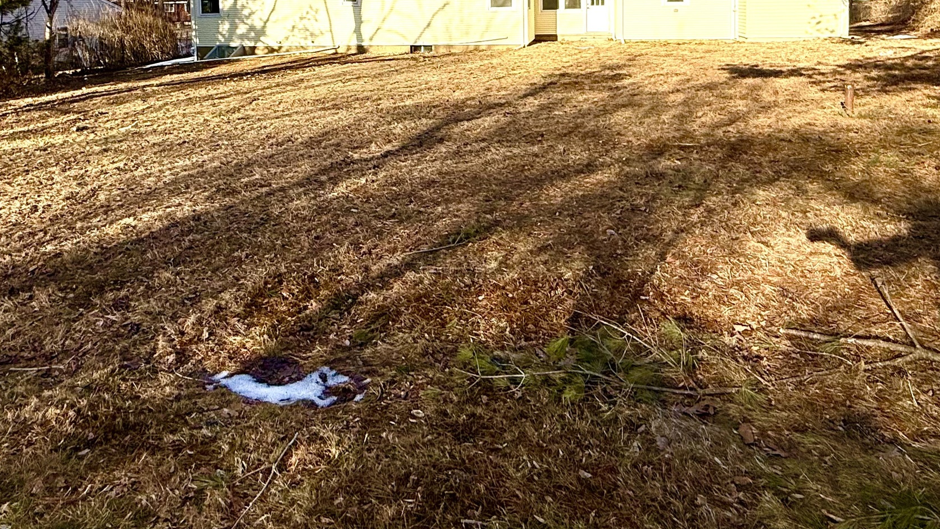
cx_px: 426
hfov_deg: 67.8
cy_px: 51
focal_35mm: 28
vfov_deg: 38.6
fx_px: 698
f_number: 2.2
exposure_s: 1/1795
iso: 64
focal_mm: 2.22
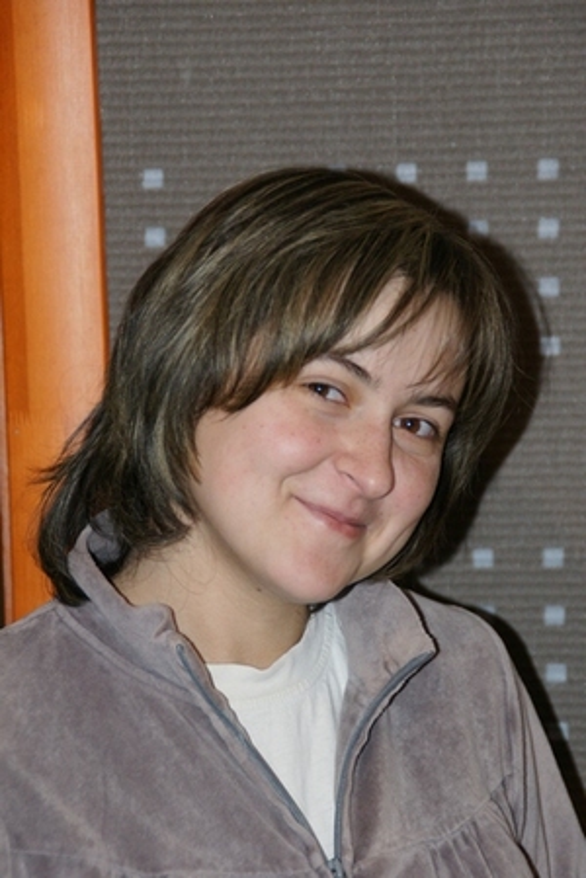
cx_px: 293
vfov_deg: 13.0
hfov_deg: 8.7
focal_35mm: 158
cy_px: 439
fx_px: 3845
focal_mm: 105
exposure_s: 1/125
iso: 800
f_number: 5.6
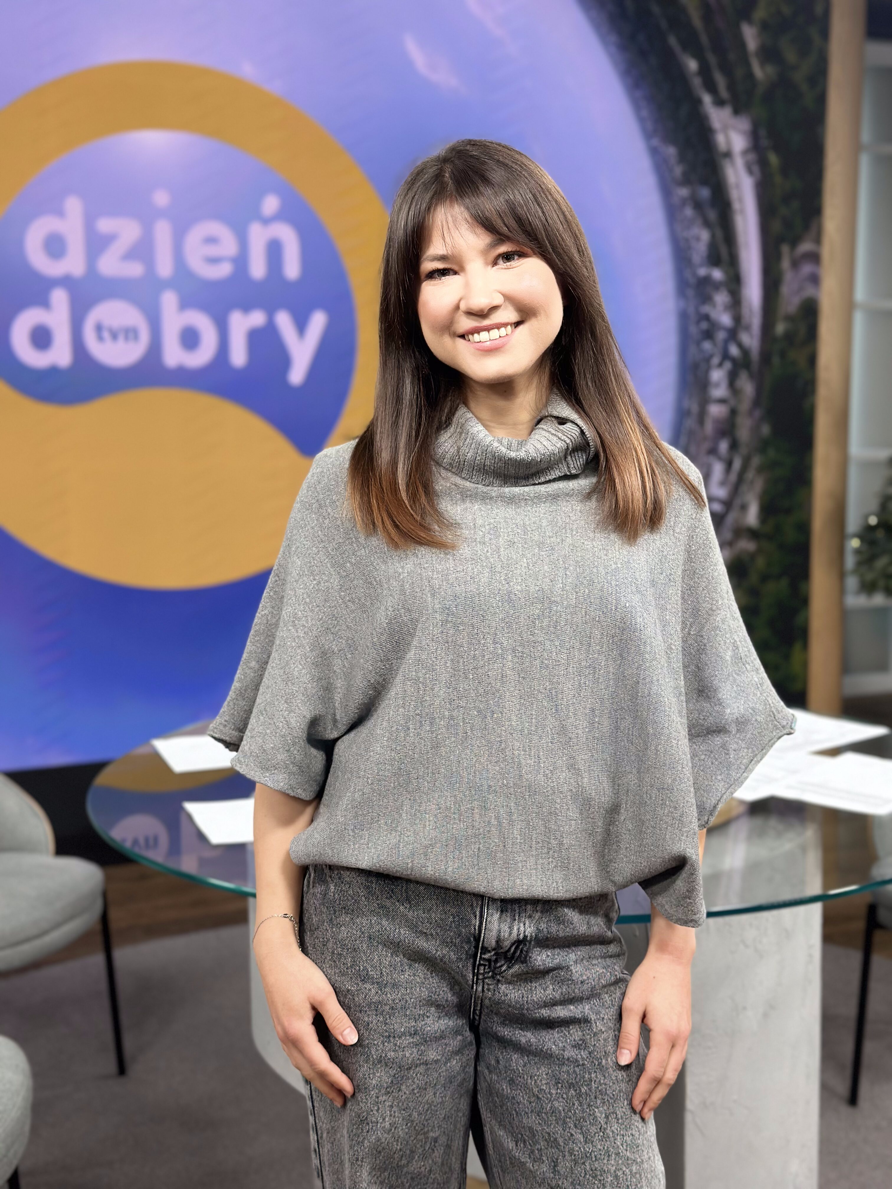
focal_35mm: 48
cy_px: 594
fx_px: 1649
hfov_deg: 30.3
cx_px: 446
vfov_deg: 39.7
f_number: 1.78
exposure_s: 1/100
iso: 100
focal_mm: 6.86
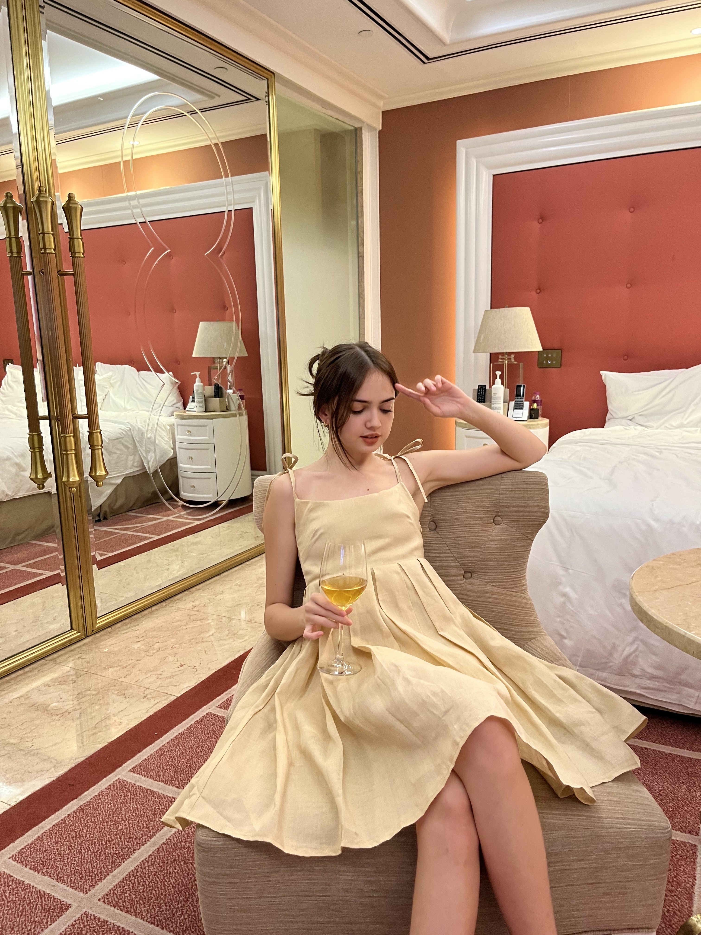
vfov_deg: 67.3
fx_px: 702
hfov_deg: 53.1
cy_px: 468
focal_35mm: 26
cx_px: 350
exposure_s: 1/57
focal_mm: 5.1
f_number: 1.6
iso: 160
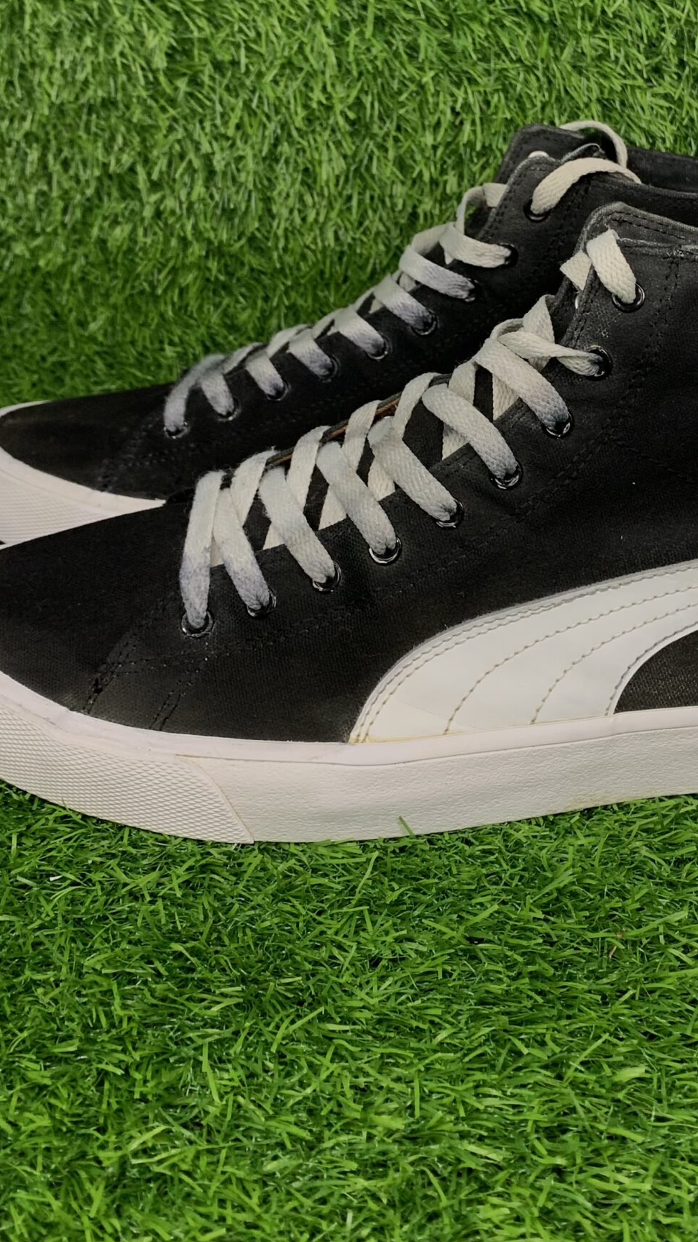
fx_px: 1382
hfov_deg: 28.1
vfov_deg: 46.8
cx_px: 485
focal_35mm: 42
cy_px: 324
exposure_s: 1/60
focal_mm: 4.25
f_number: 1.8
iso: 100
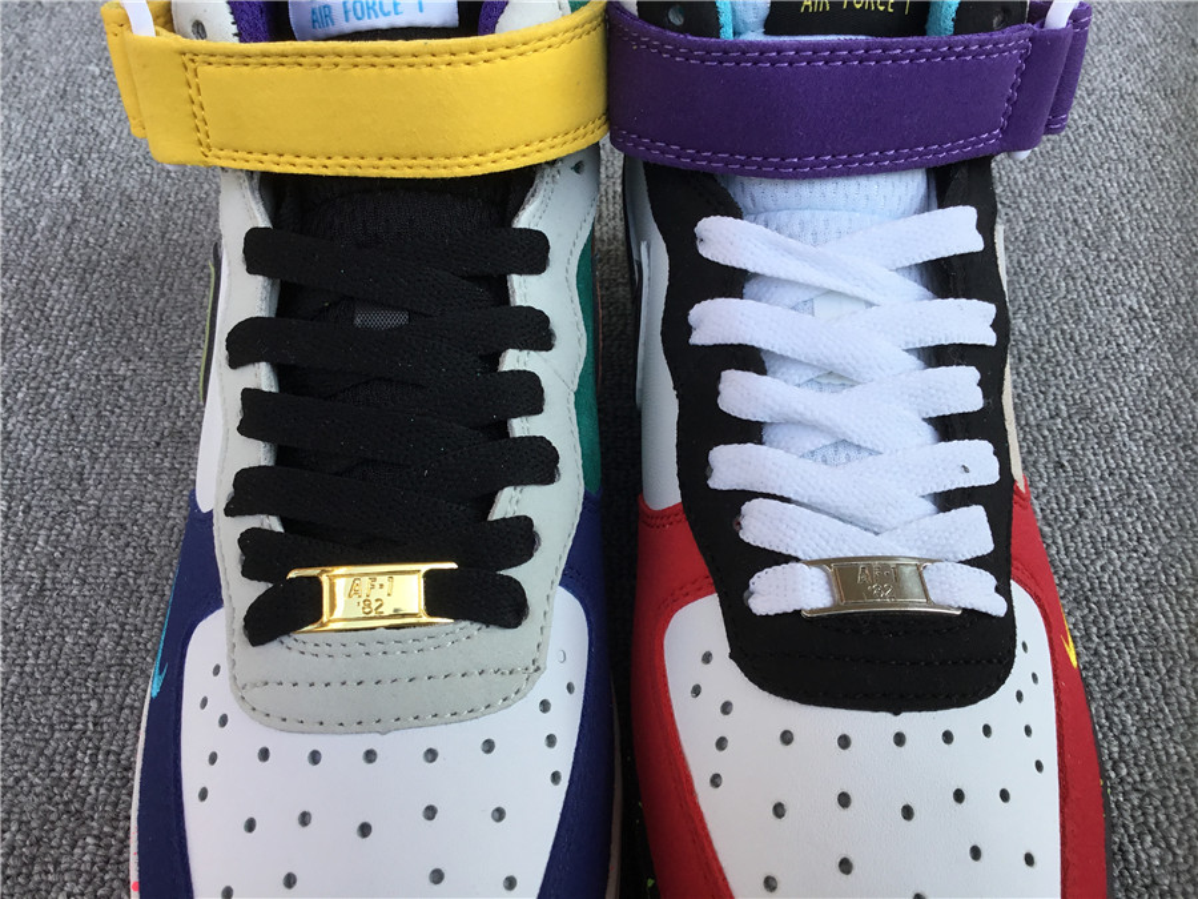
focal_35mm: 31
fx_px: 1073
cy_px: 450
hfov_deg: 58.4
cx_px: 599
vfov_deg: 45.4
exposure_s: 1/214
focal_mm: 3.3
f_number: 2.4
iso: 25
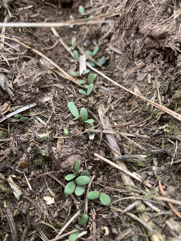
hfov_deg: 53.1
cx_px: 90
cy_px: 120
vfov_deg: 67.3
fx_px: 181
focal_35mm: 26
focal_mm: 4.25
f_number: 1.8
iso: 64
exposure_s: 1/121
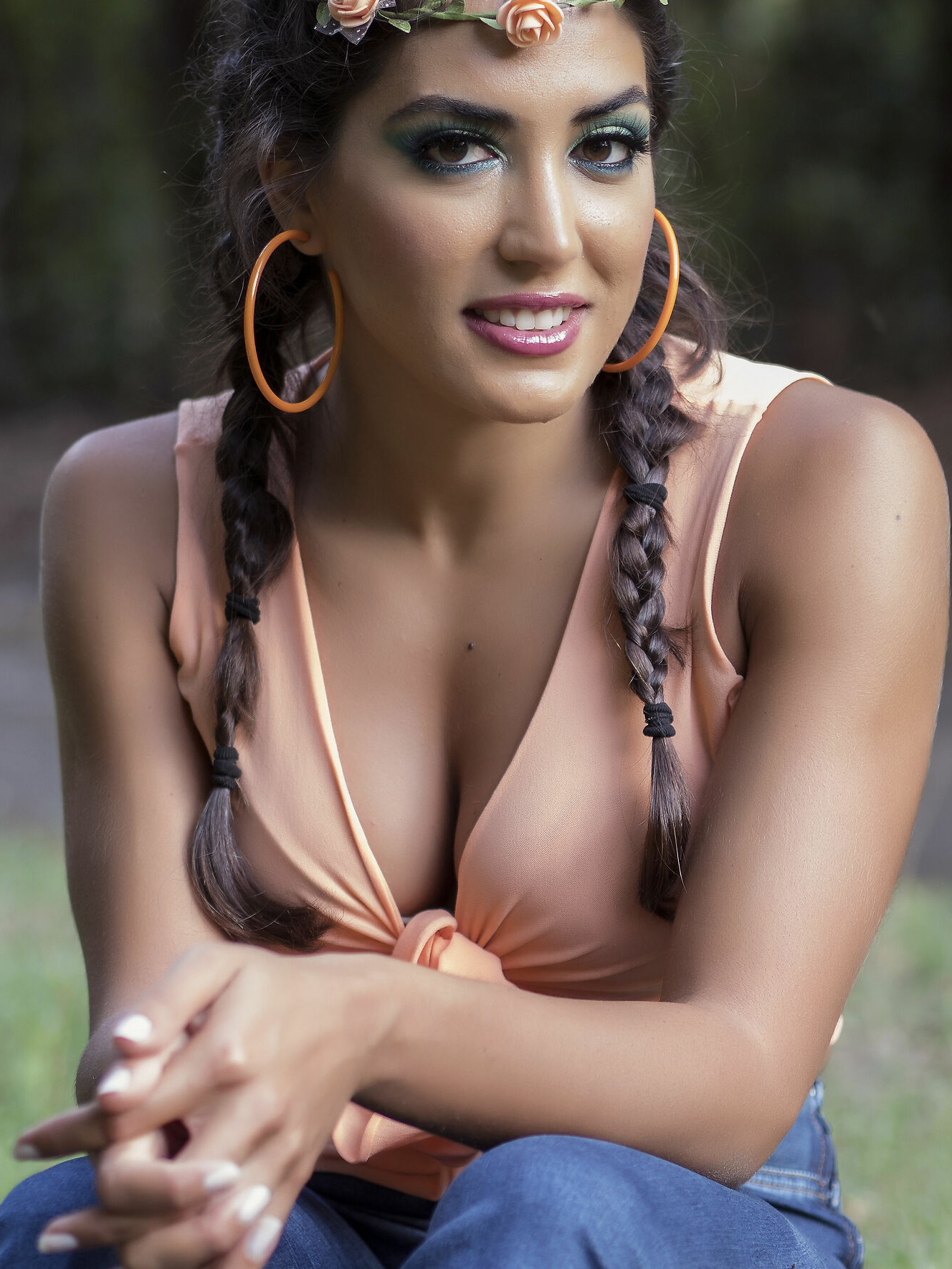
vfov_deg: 16.1
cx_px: 460
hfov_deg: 12.1
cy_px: 617
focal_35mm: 122
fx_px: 4473
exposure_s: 1/80
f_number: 1.8
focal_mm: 45
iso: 100
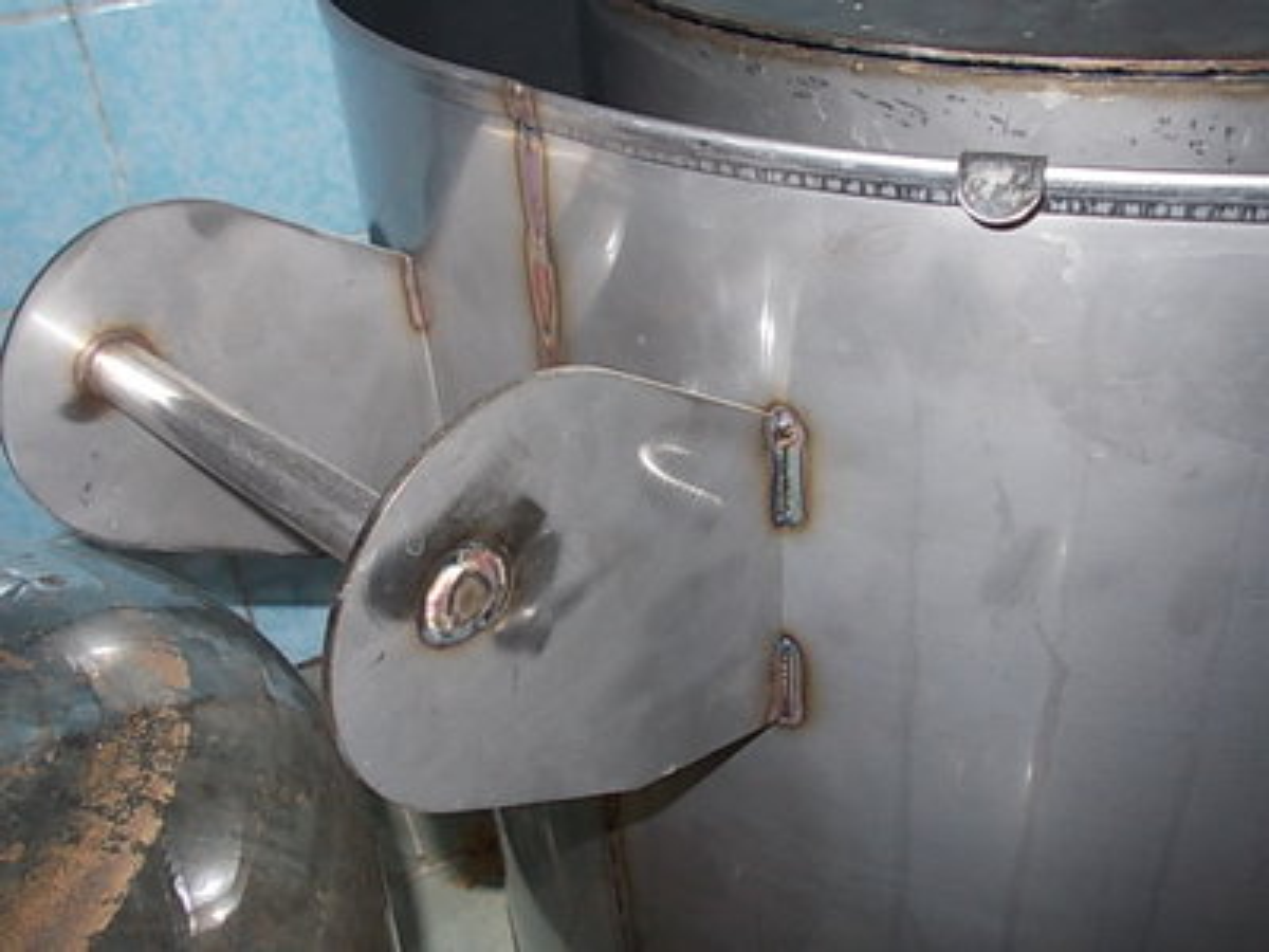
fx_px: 1393
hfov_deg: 49.0
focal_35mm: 38
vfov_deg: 37.7
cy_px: 476
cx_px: 634
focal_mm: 5.3
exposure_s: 1/30
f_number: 3.1
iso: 200
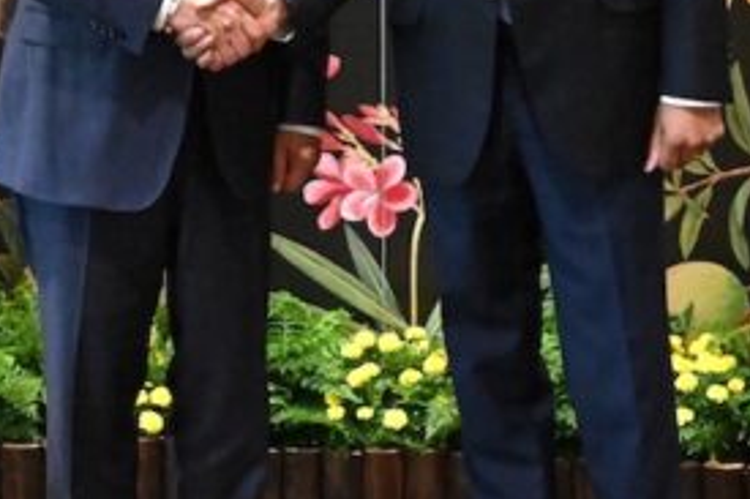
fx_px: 1686
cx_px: 374
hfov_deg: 25.1
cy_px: 90
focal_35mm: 81
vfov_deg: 16.7
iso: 6400
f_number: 3.2
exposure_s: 1/200
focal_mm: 29
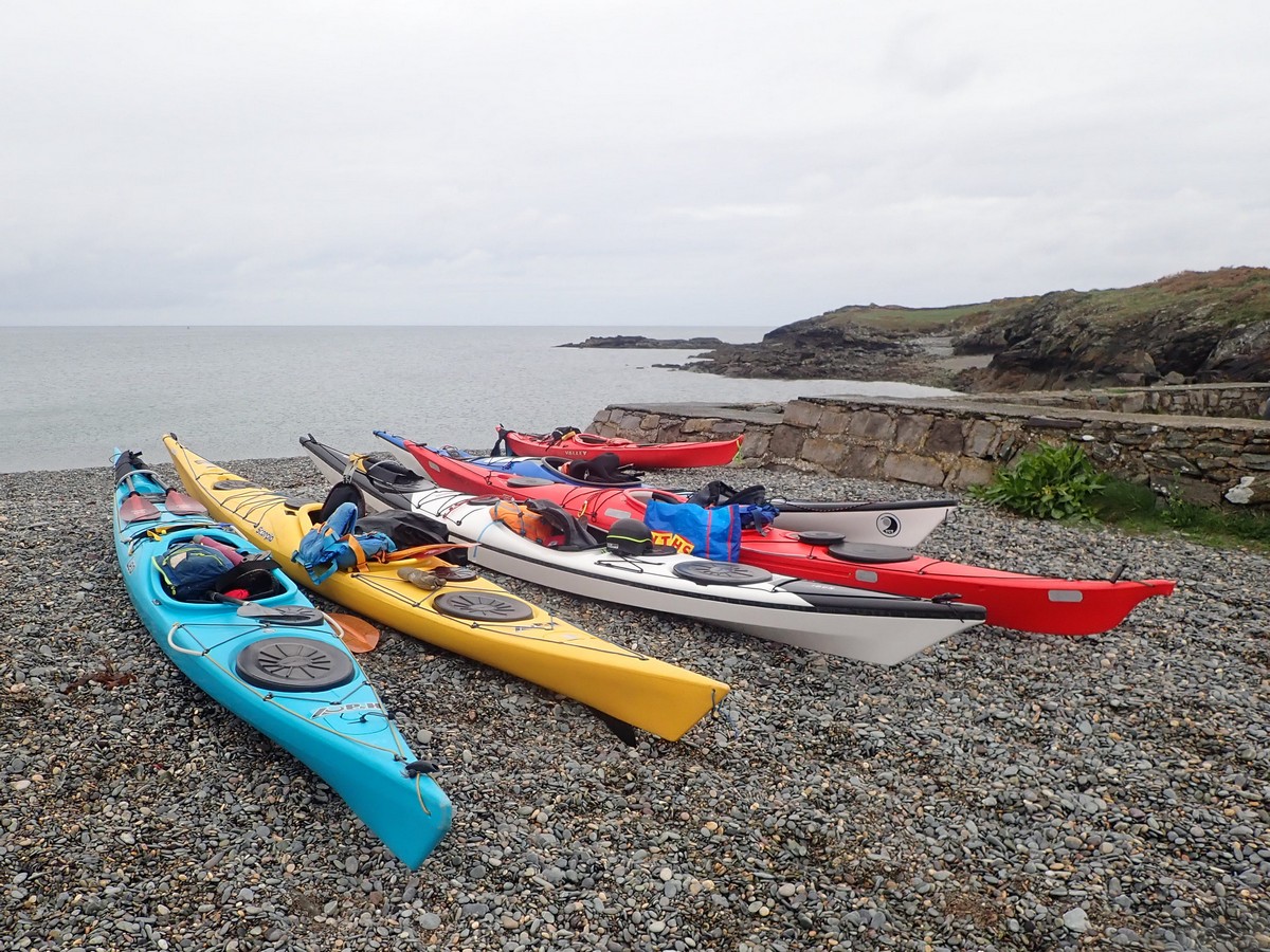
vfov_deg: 54.9
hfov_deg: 69.4
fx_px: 917
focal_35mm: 25
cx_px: 635
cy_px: 476
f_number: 2.8
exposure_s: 1/640
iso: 100
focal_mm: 4.5
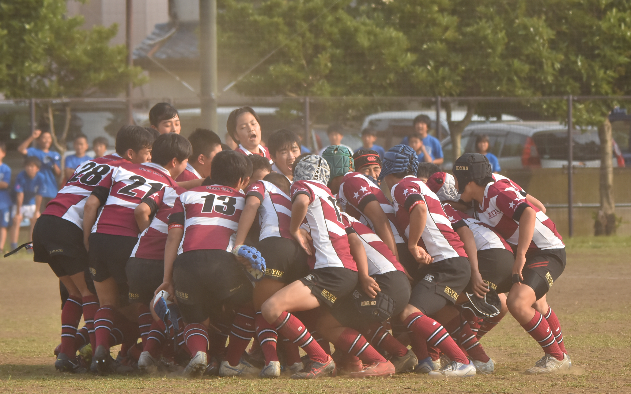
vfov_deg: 3.4
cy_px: 200
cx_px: 316
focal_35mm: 383
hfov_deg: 5.5
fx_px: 6587
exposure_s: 1/500
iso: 400
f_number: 8
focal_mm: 250
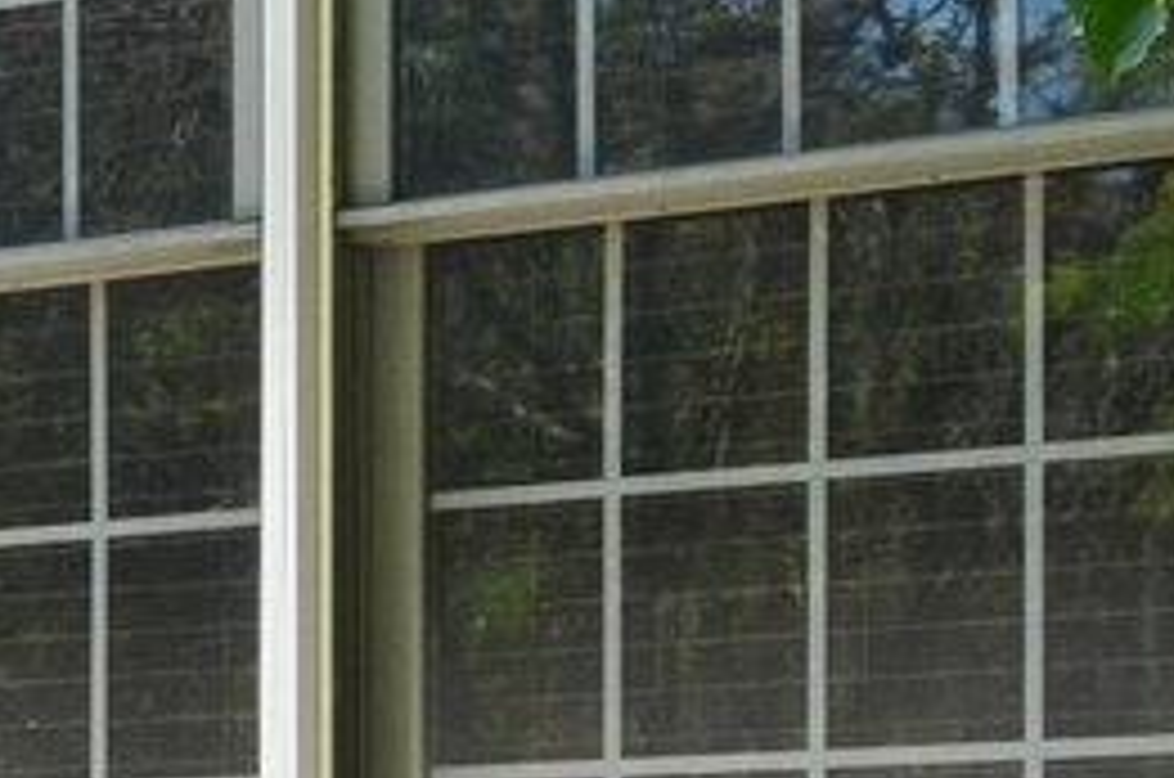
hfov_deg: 9.6
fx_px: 6087
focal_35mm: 187
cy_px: 1201
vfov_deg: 7.2
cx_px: -1759
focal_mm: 30
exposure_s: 1/90
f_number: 8
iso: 200
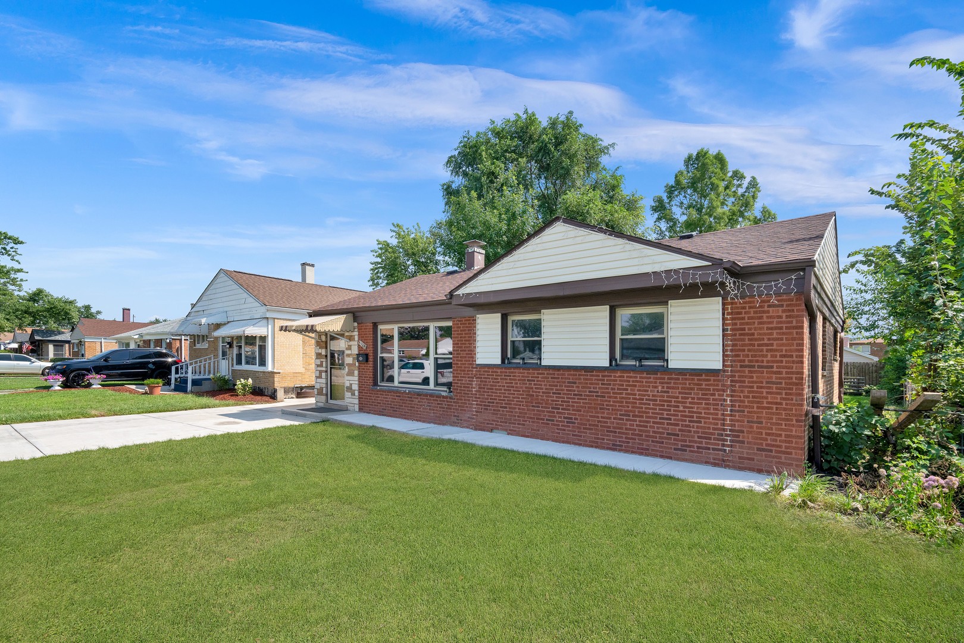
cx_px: 482
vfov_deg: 73.7
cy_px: 322
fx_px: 428
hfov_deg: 96.7
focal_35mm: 16
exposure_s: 1/800
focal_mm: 16
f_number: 10
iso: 800
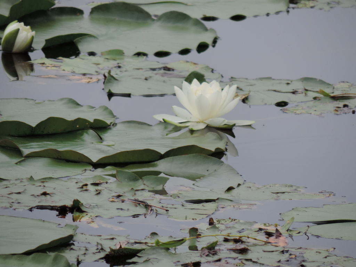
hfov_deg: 2.5
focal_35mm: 800
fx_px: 8227
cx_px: 178
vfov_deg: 1.9
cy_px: 134
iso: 200
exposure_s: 1/400
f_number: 5.2
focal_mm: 142.6
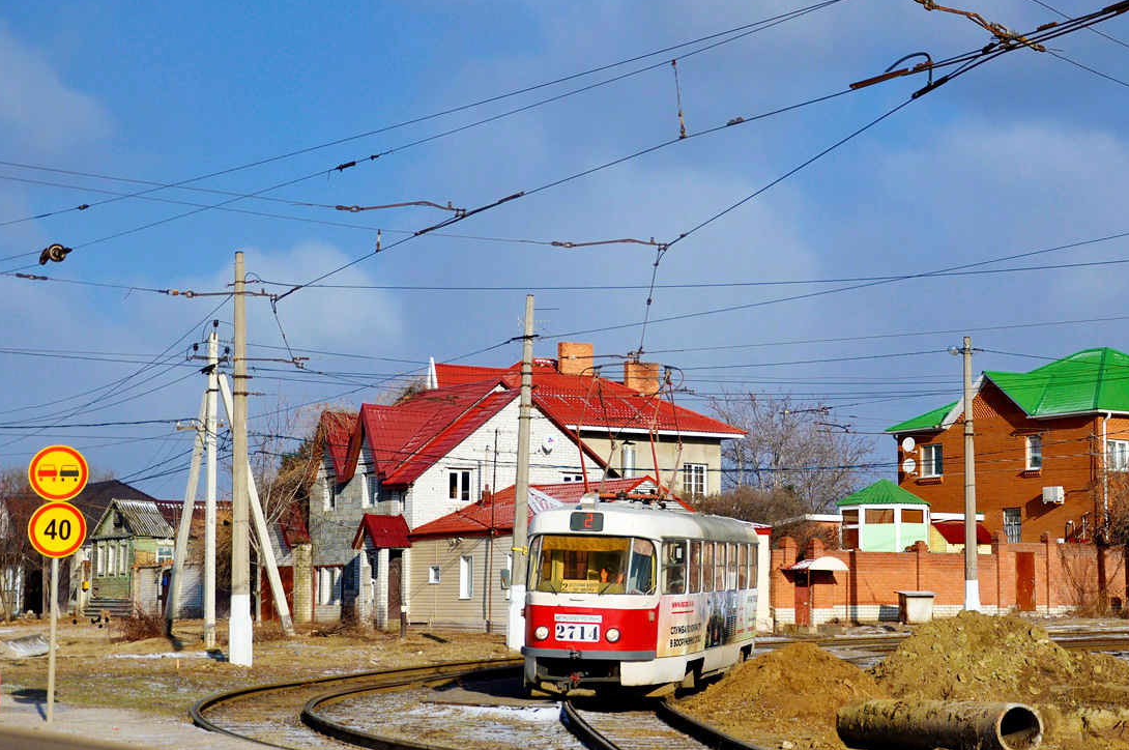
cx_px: 653
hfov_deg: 32.1
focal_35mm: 63
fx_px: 1961
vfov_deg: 21.6
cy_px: 436
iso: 200
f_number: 4.5
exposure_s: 1/2000
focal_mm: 35
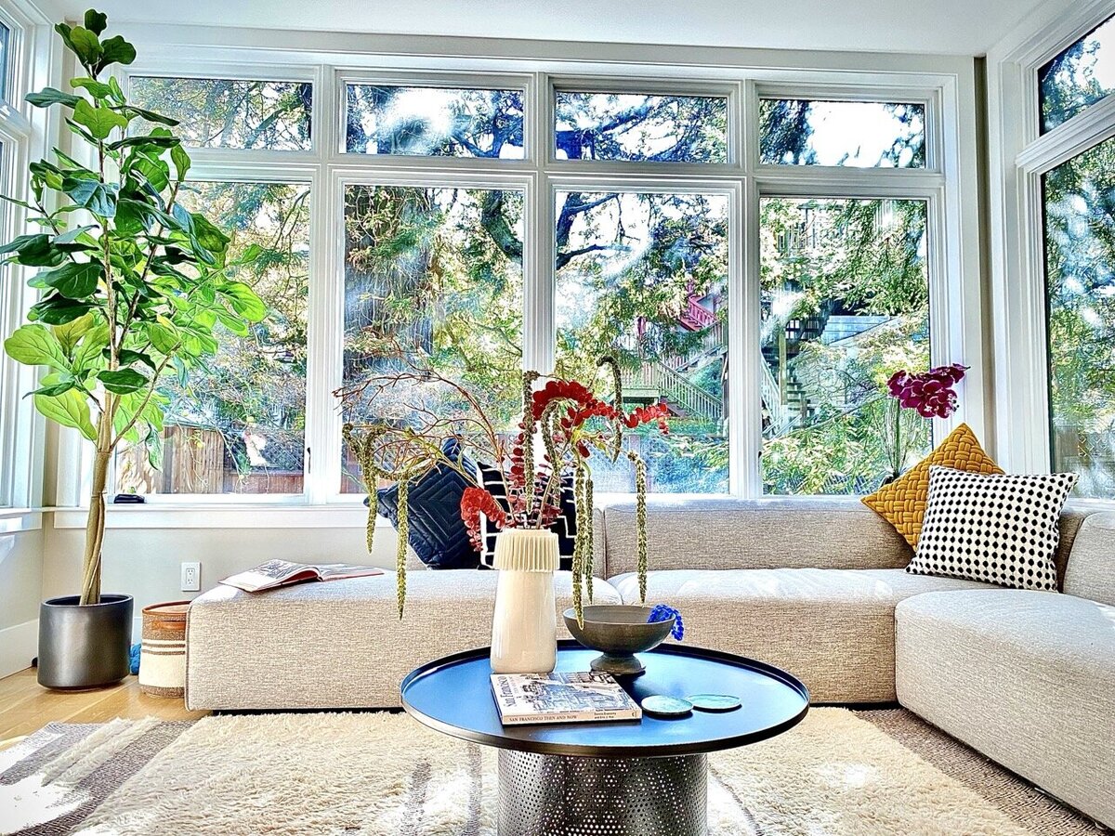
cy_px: 418
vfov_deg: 53.1
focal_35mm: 26
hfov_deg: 67.3
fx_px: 837
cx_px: 558
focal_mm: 4.25
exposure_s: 1/60
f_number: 1.8
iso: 125
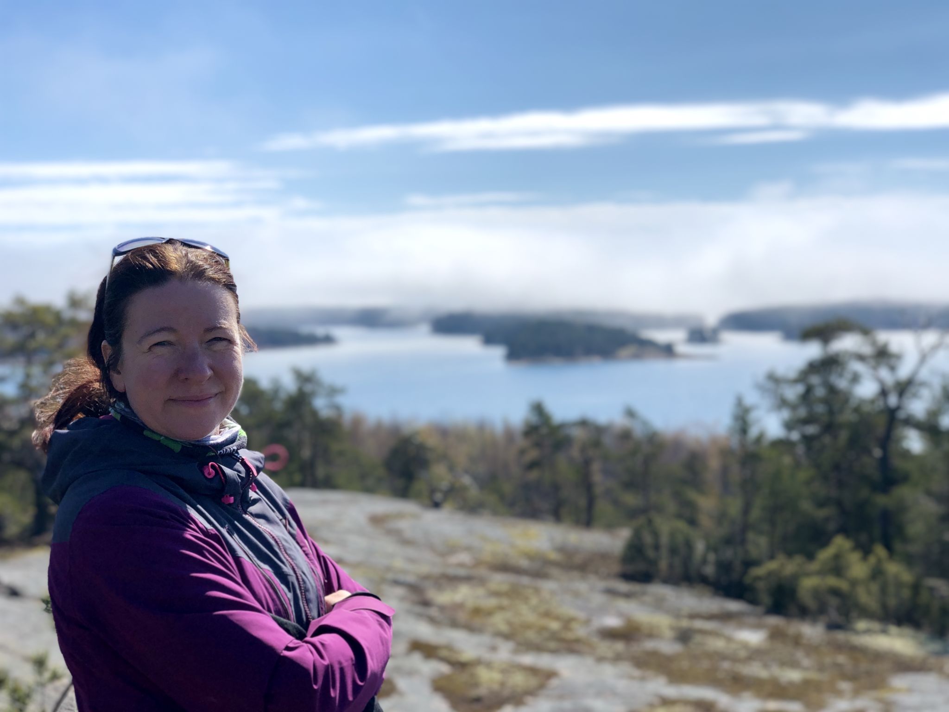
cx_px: 474
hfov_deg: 36.8
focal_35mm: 52
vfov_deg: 28.0
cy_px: 356
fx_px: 1426
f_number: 2.4
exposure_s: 1/1946
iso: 16
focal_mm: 6
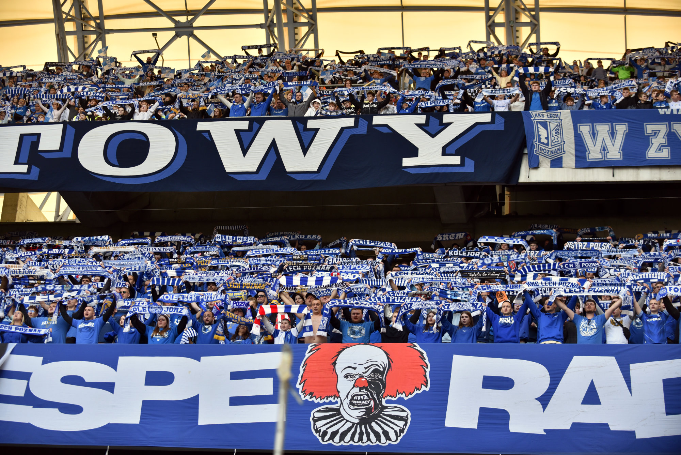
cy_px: 228
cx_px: 340
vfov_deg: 15.9
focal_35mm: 86
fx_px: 1627
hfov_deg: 23.6
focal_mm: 86
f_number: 2.8
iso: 500
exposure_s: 1/1000
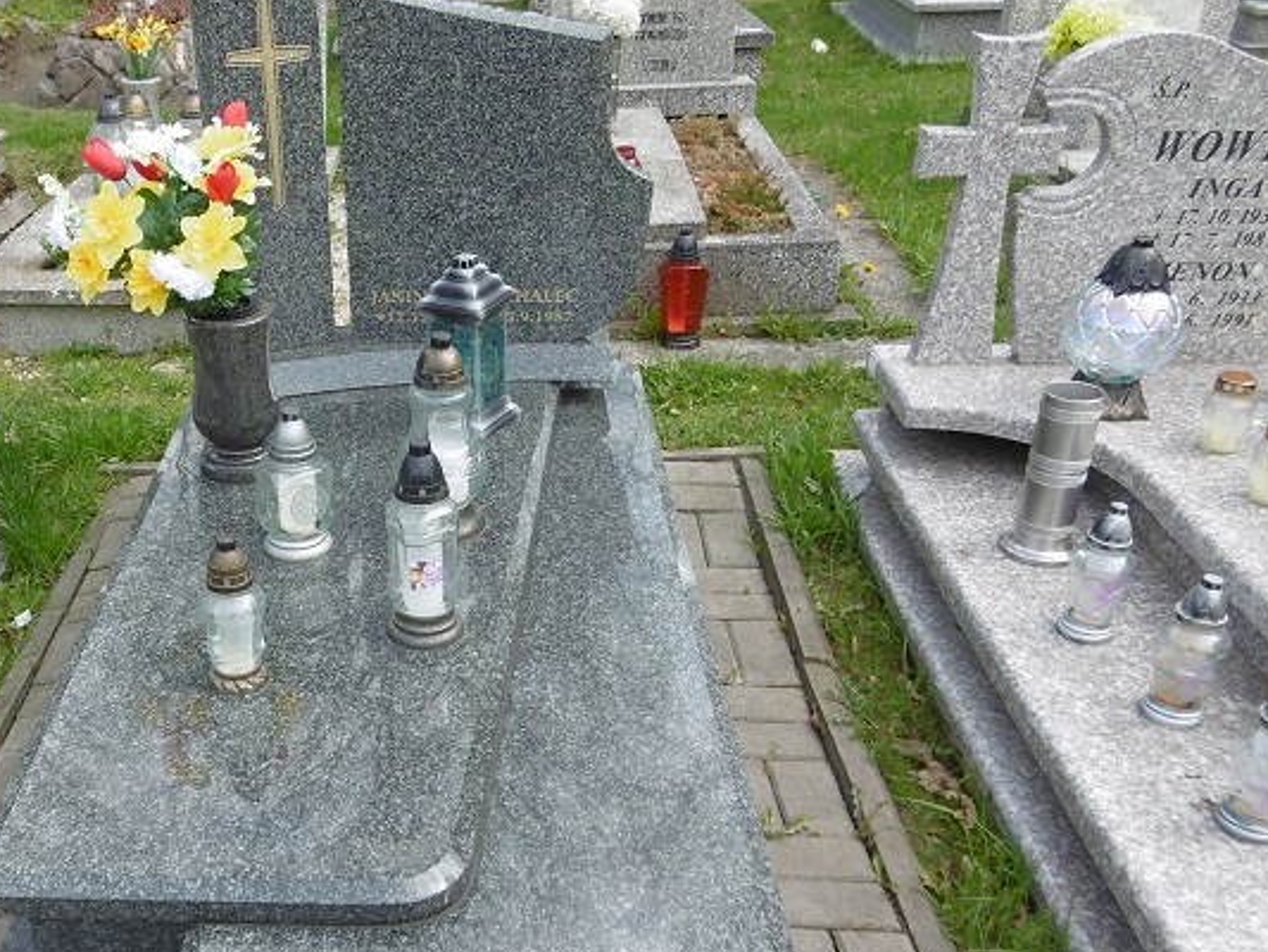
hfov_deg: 50.1
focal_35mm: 36
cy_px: 576
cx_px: 385
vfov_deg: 39.5
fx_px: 1319
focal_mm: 4.3
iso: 100
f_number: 3.1
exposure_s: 1/400
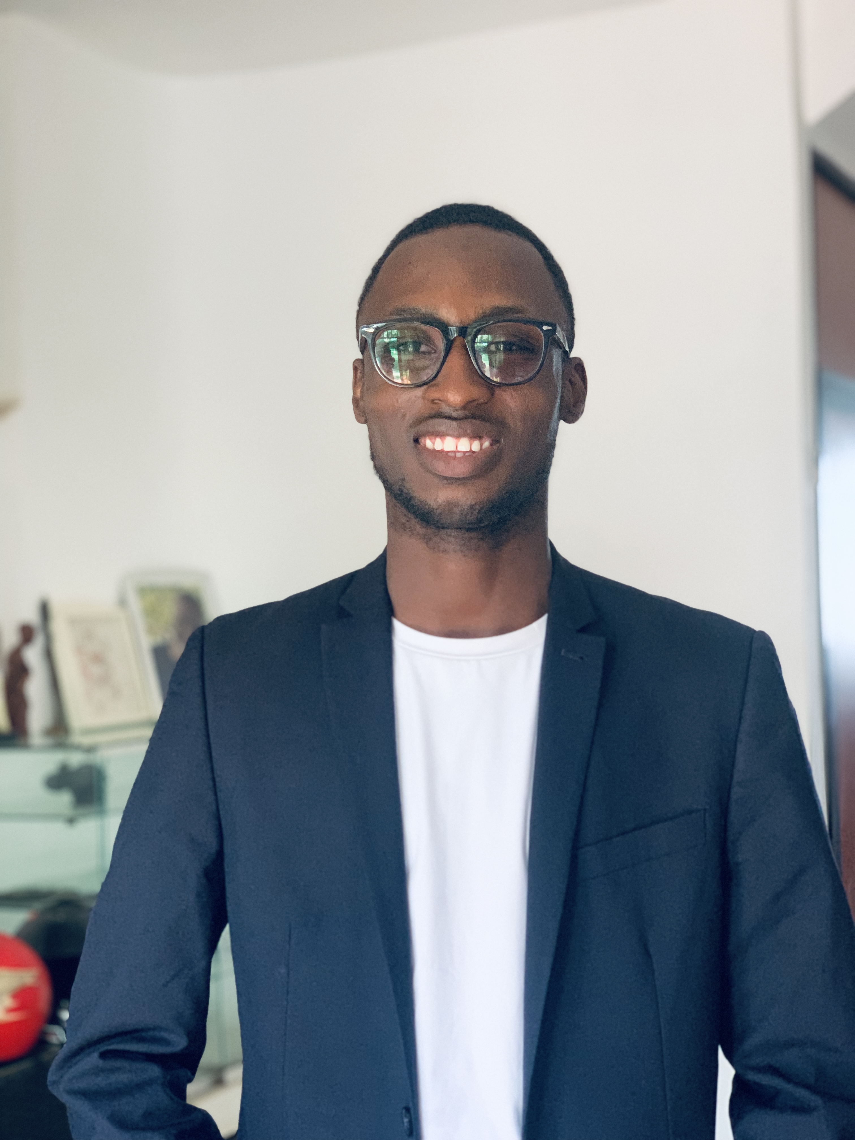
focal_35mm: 52
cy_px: 570
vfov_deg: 36.8
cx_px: 428
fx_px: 1713
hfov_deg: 28.0
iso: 400
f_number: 2.4
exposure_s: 1/60
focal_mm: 6
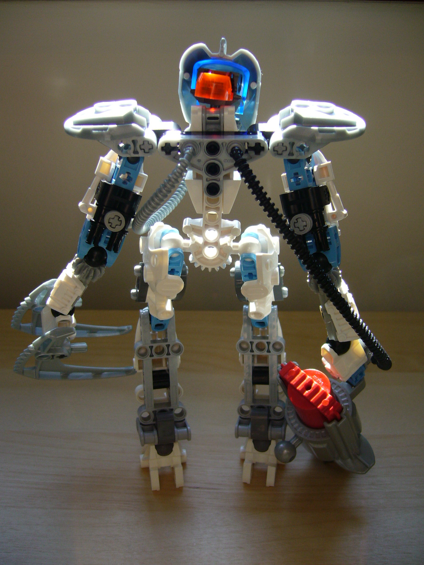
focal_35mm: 35
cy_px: 282
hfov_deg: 40.7
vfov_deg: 52.6
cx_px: 212
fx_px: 572
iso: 100
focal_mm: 5.8
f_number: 2.8
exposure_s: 1/250
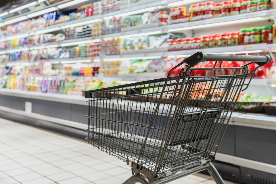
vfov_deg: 37.9
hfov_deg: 54.4
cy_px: 92
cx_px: 138
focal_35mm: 35
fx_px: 268
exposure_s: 1/320
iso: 400
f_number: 2.8
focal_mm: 35
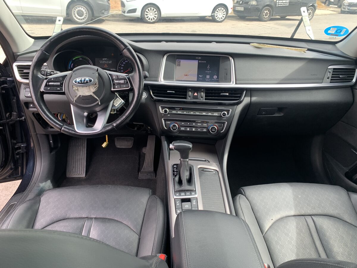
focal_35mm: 26
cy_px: 134
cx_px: 178
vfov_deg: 53.1
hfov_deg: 67.3
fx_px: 268
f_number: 1.8
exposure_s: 1/122
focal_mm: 4.25
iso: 25
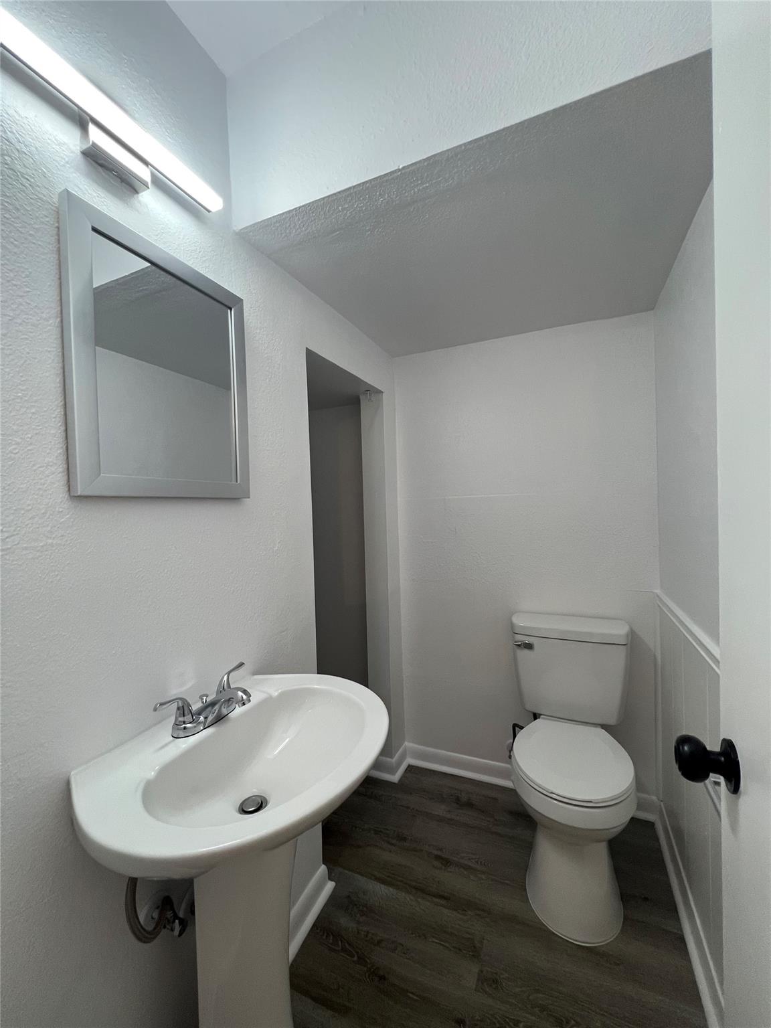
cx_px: 386
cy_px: 514
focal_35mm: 13
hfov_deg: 89.9
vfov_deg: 106.2
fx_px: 386
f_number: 1.8
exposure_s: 1/120
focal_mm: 1.57
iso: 200
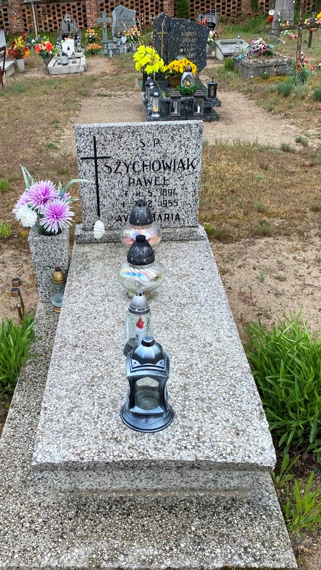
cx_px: 123
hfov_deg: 33.6
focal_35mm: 35
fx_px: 529
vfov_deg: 56.2
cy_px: 340
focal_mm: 4.25
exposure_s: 1/927
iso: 32
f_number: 1.8
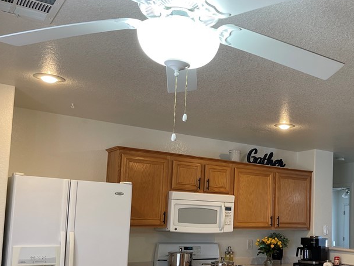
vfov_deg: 32.6
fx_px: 450
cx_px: 275
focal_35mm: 44
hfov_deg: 41.4
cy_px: 179
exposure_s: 1/120
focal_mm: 5.1
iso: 125
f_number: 1.6
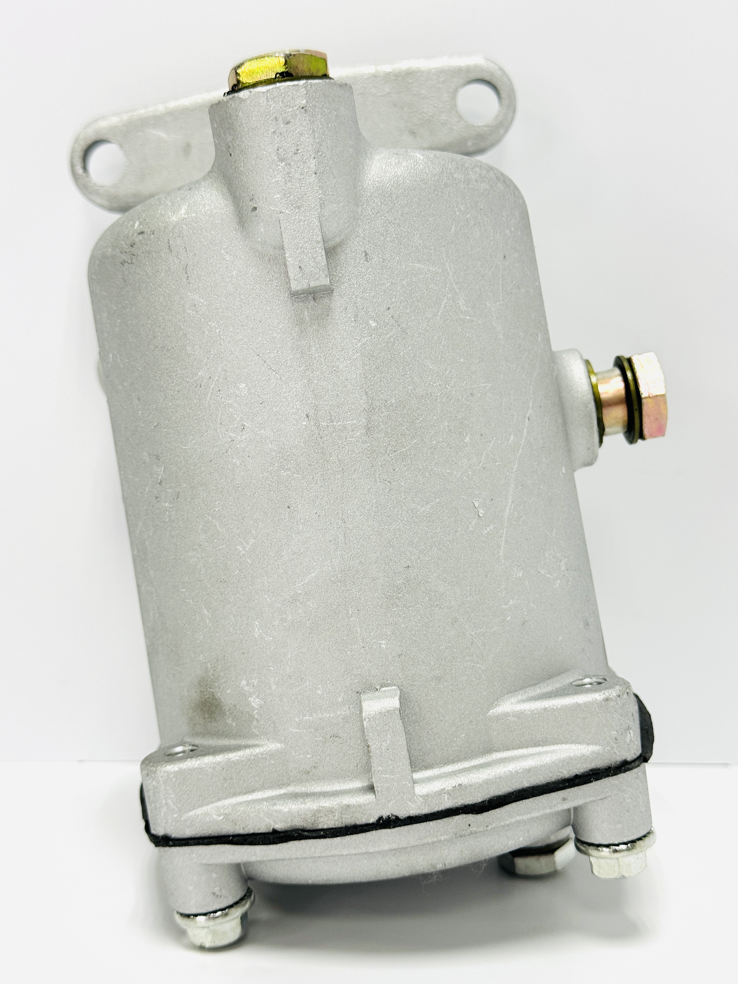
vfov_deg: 39.7
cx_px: 369
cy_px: 492
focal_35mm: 48
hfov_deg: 30.3
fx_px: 1364
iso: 80
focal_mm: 6.76
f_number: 1.78
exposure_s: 1/100
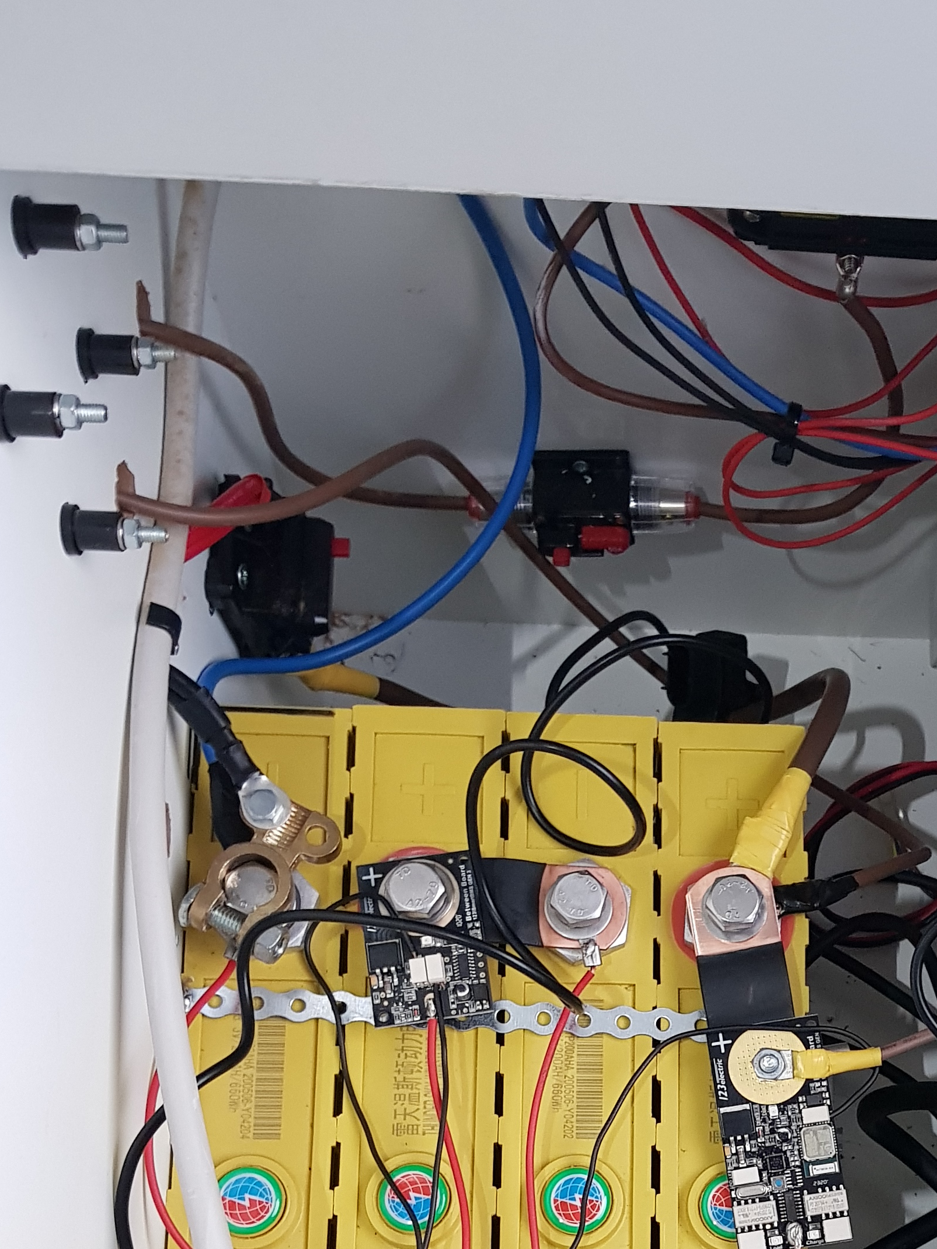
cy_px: 1101
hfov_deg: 28.8
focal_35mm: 49
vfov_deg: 36.7
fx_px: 1768
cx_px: 790
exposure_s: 1/18
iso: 200
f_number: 1.7
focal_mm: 4.3
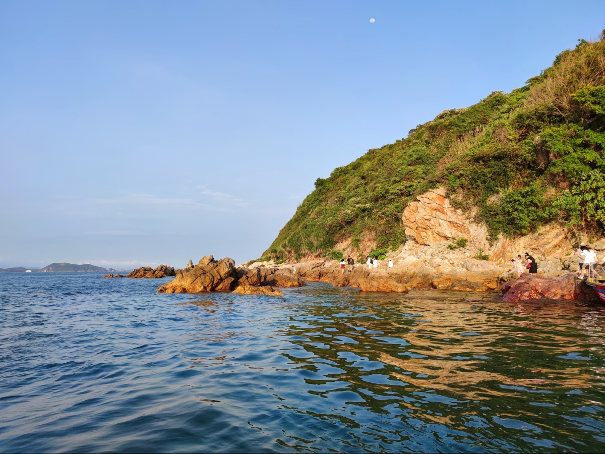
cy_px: 227
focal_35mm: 24
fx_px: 419
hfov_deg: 71.6
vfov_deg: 56.8
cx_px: 302
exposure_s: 1/838
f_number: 1.69
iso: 50
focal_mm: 6.72
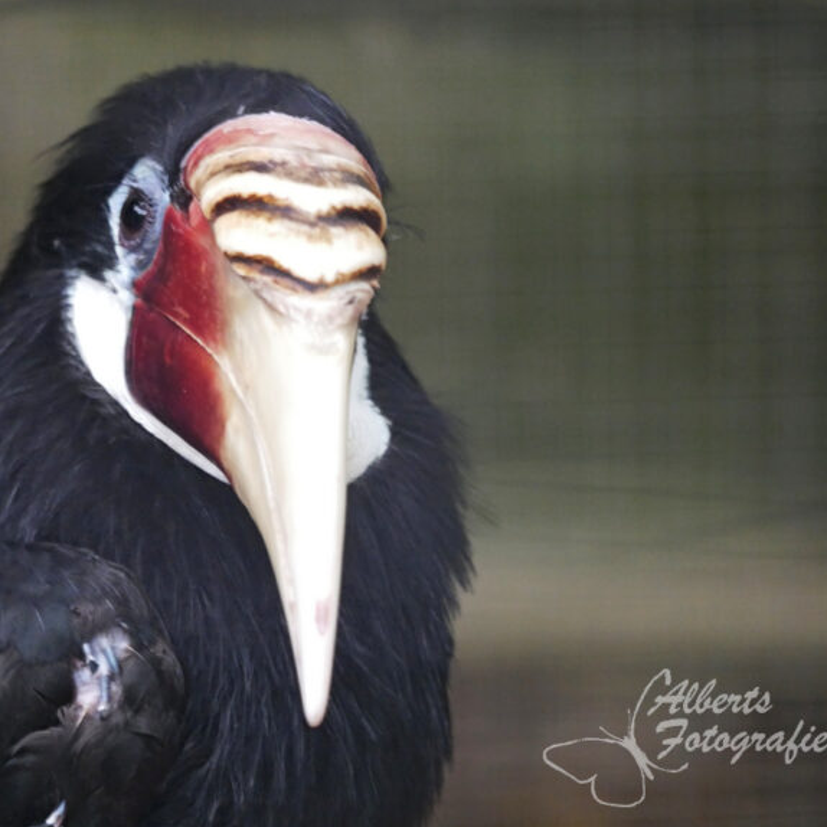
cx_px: 300
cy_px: 414
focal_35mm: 419
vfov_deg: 4.2
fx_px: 11325
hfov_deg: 4.2
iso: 3200
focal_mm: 177
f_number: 4.7
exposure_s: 1/60
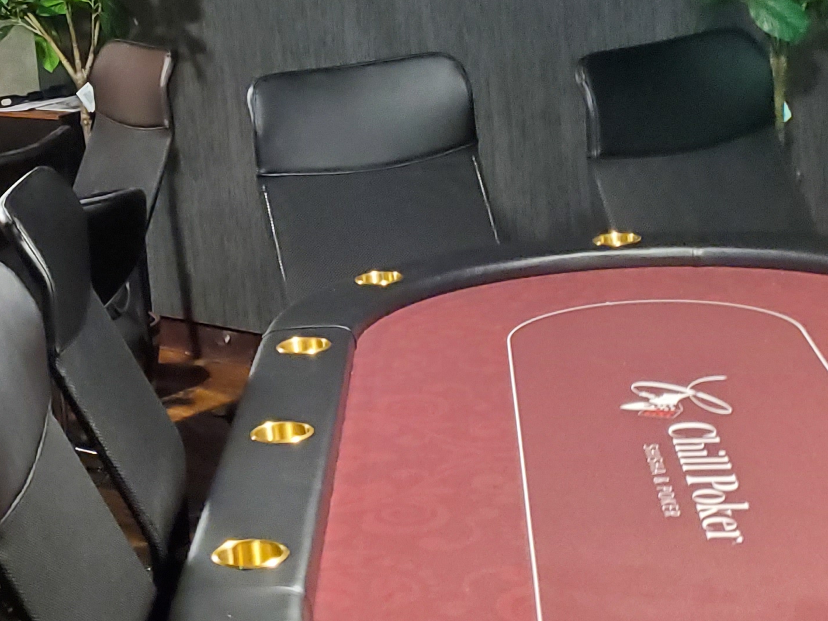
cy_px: 44
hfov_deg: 24.9
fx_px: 1770
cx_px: -30
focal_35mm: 74
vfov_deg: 19.5
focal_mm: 4.3
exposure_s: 1/12
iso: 640
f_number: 1.5
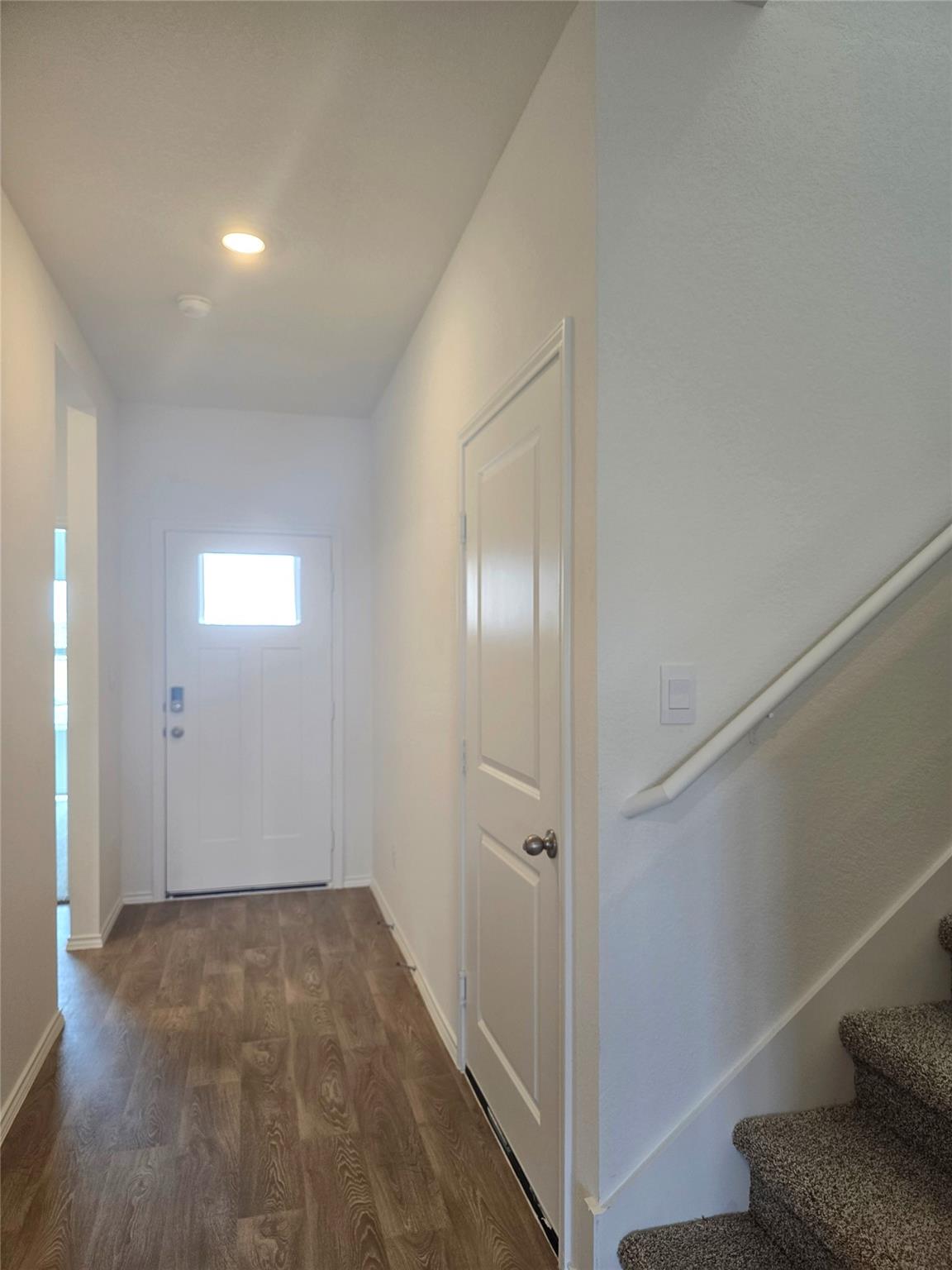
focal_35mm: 23
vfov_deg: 73.9
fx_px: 843
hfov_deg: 58.9
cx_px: 476
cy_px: 635
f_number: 1.7
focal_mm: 6.3
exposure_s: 1/120
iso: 125
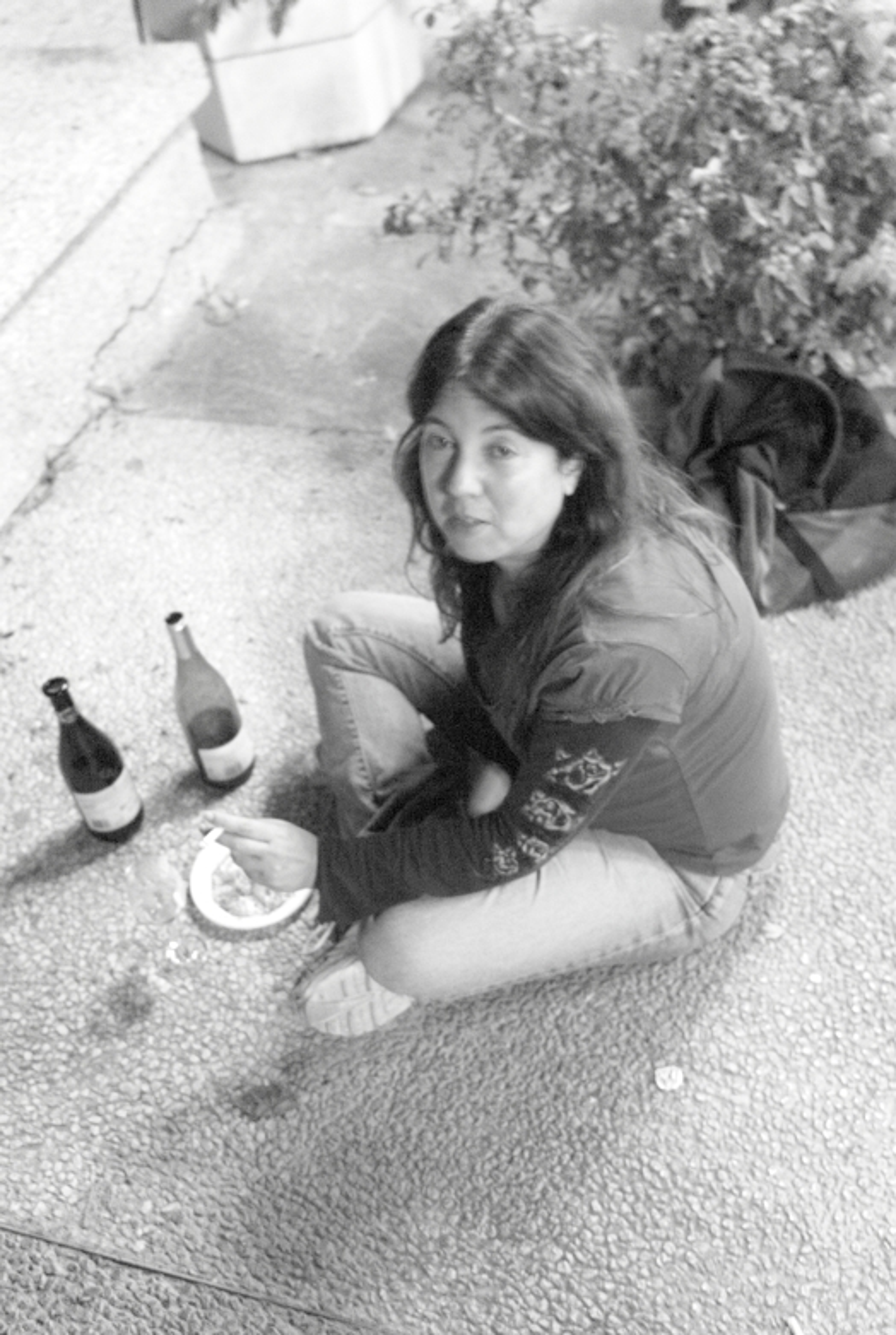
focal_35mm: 38
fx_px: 1412
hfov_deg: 35.2
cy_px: 668
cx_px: 448
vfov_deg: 50.6
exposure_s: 1/3
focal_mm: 28
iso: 2500
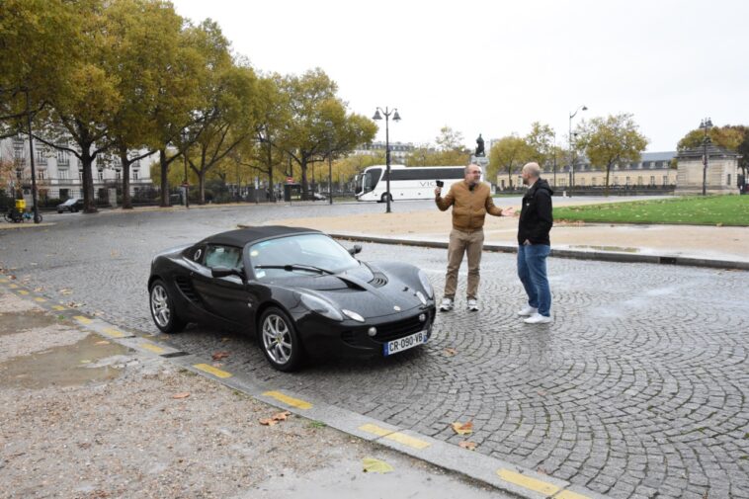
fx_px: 655
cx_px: 374
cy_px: 250
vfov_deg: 41.7
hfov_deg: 59.5
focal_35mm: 32
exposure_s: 1/500
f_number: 11
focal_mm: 21
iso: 2500
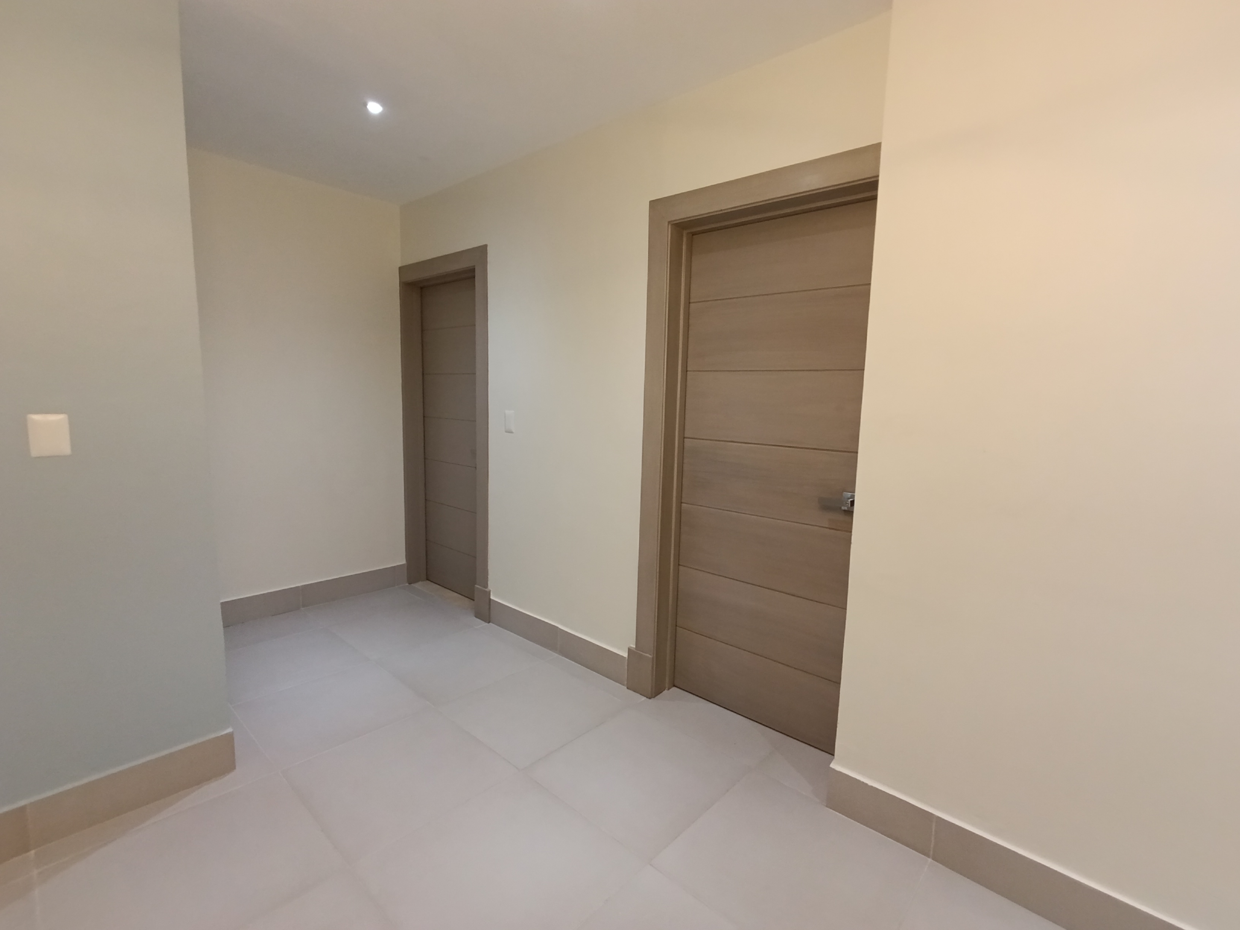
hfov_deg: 94.5
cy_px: 465
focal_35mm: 16
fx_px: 573
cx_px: 620
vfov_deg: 78.1
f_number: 2.2
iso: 400
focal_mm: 1.65
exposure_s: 1/50
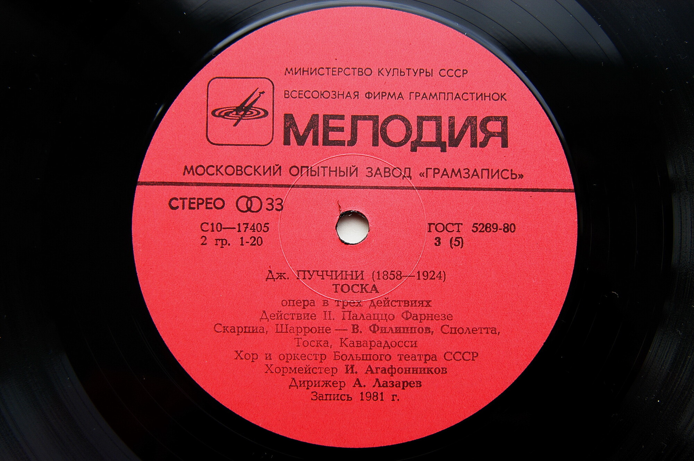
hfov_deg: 37.9
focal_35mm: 52
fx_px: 1011
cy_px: 230
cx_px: 347
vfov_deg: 25.7
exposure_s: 1/80
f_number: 4.5
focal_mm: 35
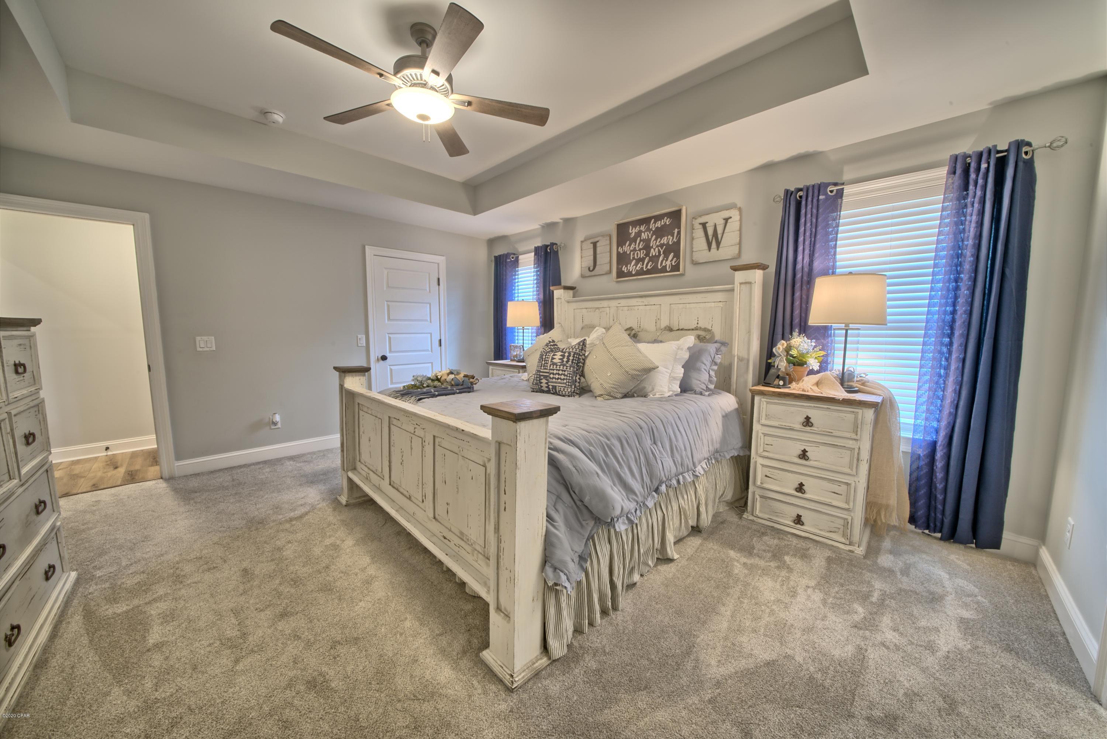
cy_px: 370
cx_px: 554
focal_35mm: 12
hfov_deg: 112.6
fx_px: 369
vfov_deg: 90.0
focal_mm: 12
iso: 200
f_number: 19
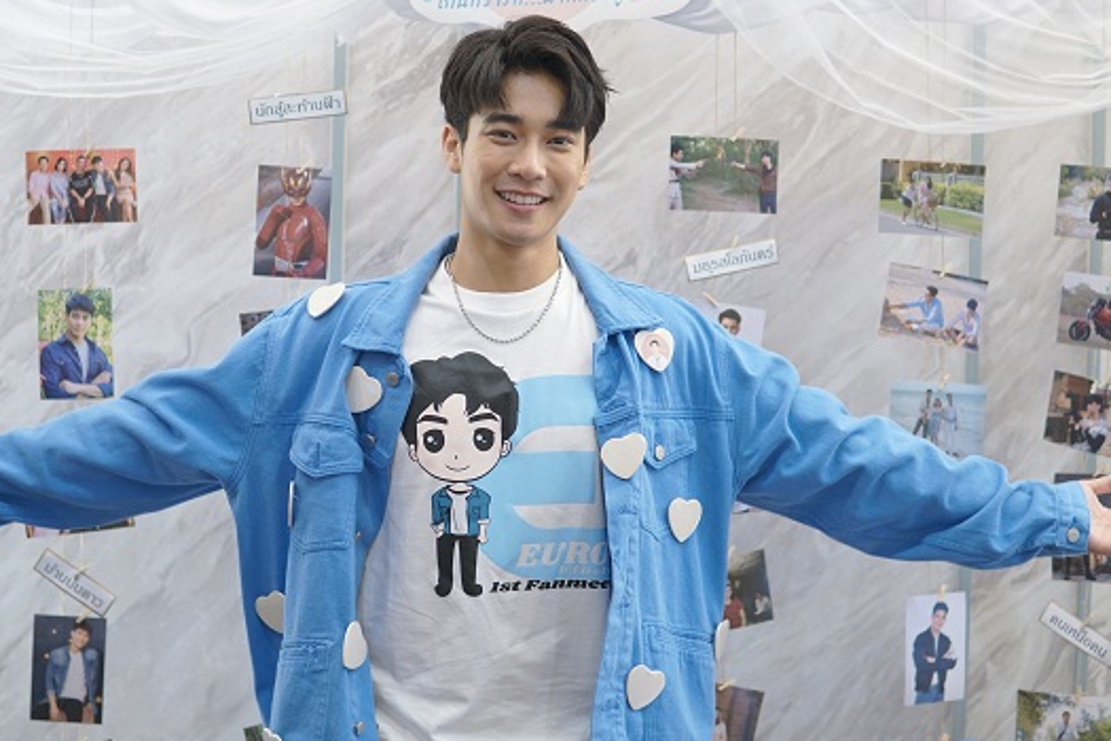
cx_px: 542
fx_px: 1852
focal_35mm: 60
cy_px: 301
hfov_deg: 33.4
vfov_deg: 22.6
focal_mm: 30
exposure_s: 1/100
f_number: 1.4
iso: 400
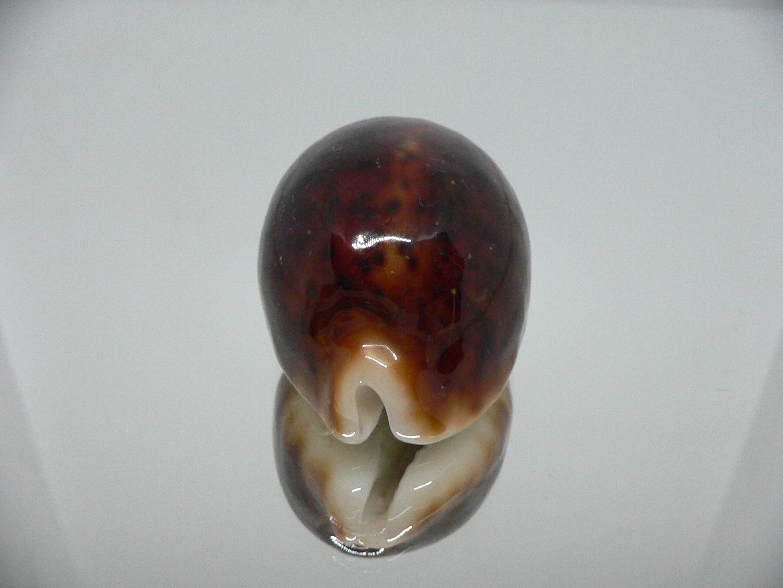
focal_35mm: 35
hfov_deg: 52.6
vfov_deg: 40.7
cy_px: 294
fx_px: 792
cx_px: 392
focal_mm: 4.6
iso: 200
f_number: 2.8
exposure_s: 1/50
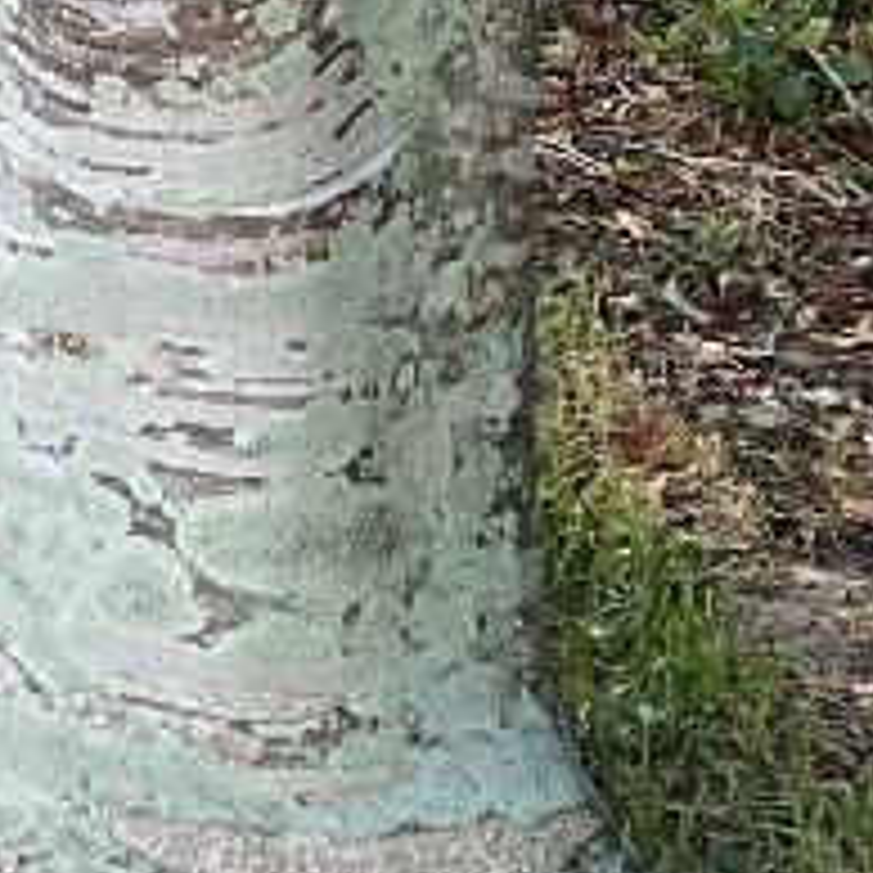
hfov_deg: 10.5
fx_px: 3852
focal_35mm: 135
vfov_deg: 12.2
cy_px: -531
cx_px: -1422
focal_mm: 3
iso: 16
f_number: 1.8
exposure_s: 1/181
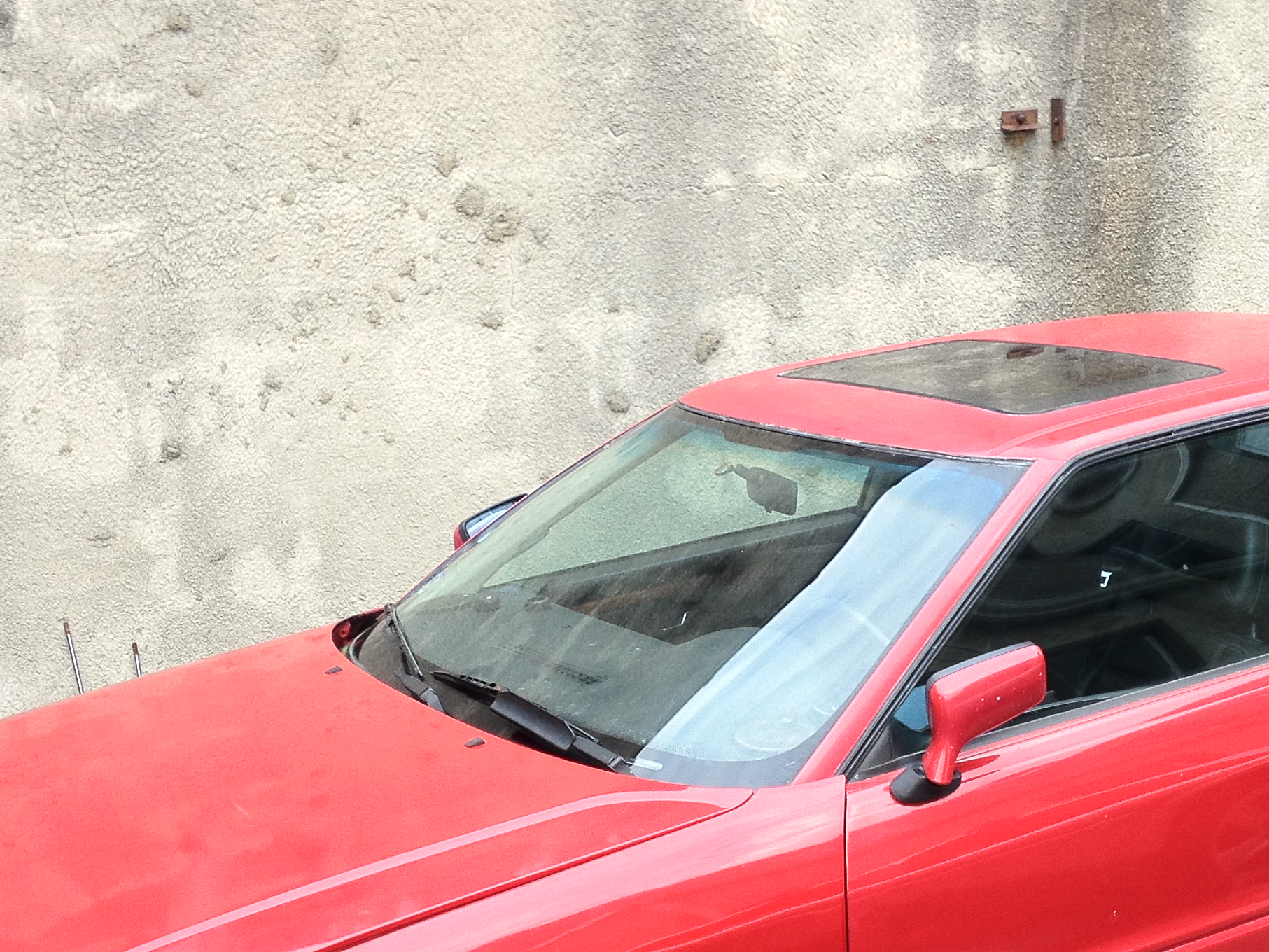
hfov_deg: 30.7
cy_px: 629
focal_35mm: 63
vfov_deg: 23.2
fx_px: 2310
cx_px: 685
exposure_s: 1/120
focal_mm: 4.28
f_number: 2.4
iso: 80
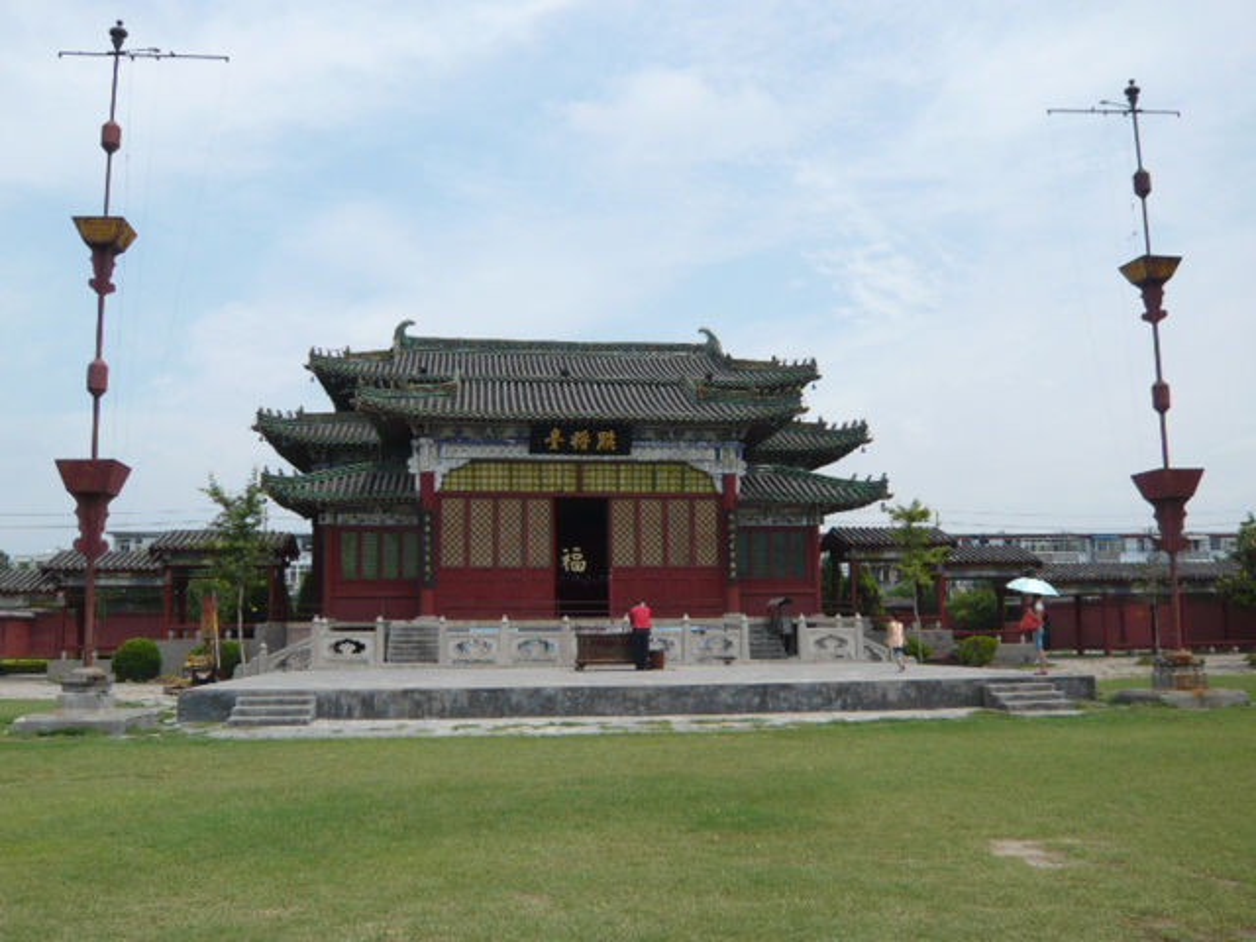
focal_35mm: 29
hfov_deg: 61.7
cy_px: 471
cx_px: 628
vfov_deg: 48.2
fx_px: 1052
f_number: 8
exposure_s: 1/250
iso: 100
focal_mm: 4.6
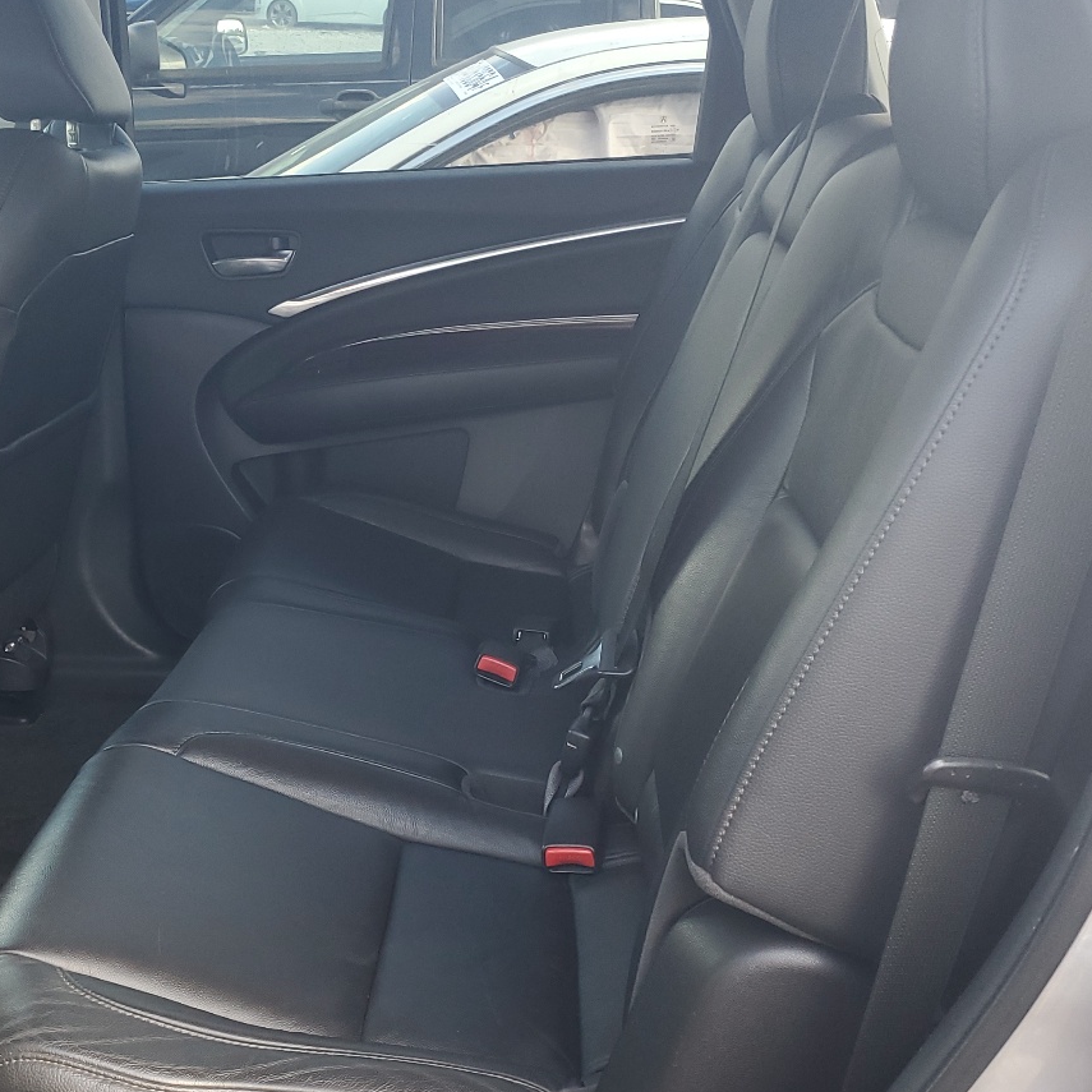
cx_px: 314
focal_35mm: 43
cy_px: 577
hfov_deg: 38.4
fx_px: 1535
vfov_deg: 39.2
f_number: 1.5
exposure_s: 1/100
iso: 64
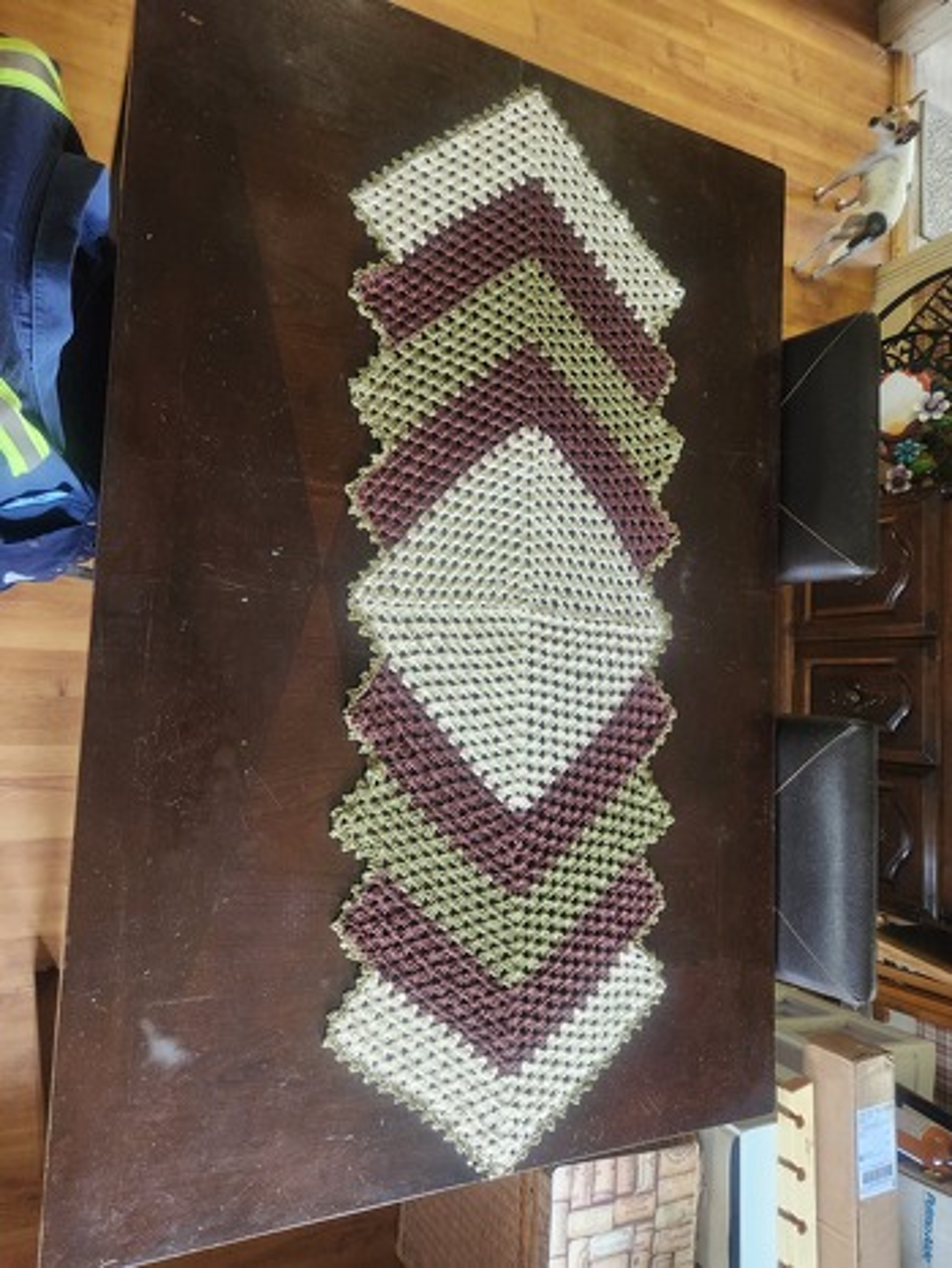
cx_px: 476
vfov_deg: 73.9
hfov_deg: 58.9
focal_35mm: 23
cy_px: 634
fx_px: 843
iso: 640
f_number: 1.8
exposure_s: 1/120
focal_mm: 5.4
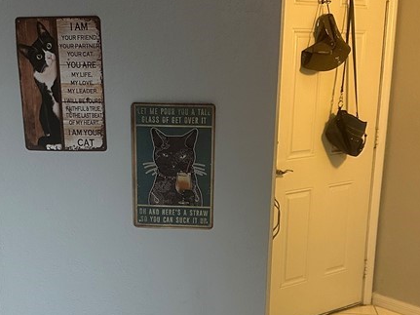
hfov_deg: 33.7
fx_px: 691
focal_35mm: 57
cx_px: 184
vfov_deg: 25.0
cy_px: 274
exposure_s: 1/60
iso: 320
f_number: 1.78
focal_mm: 6.86
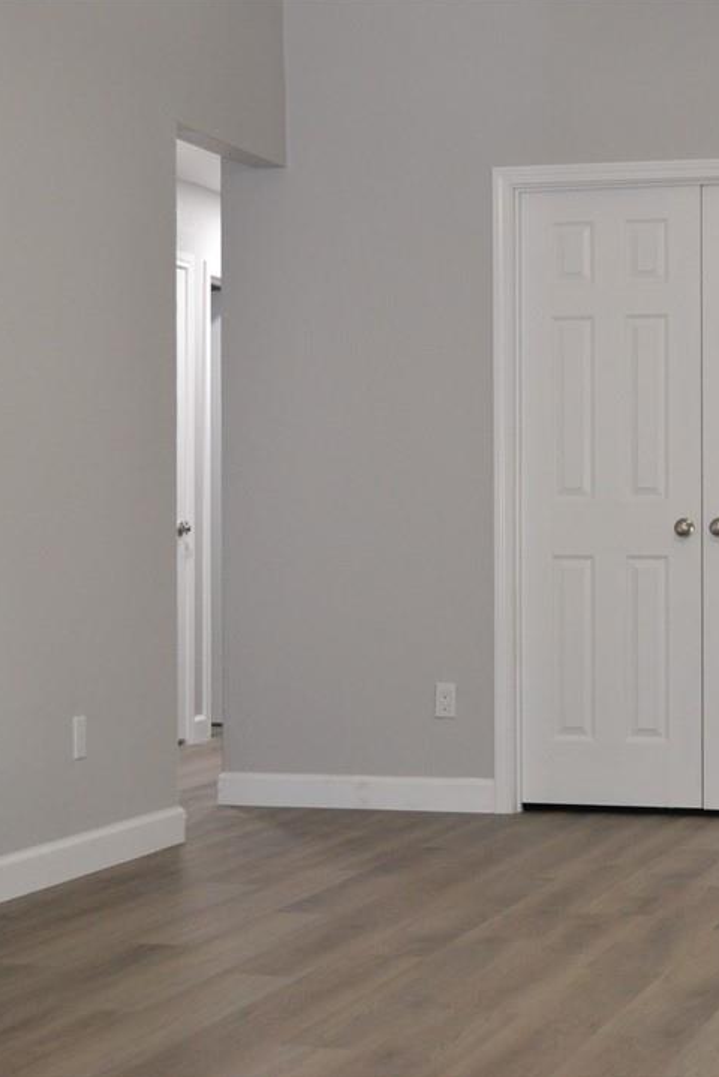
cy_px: 538
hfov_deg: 17.7
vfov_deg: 26.3
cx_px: 493
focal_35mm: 77
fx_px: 2304
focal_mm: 34
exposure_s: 1/60
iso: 1800
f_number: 5
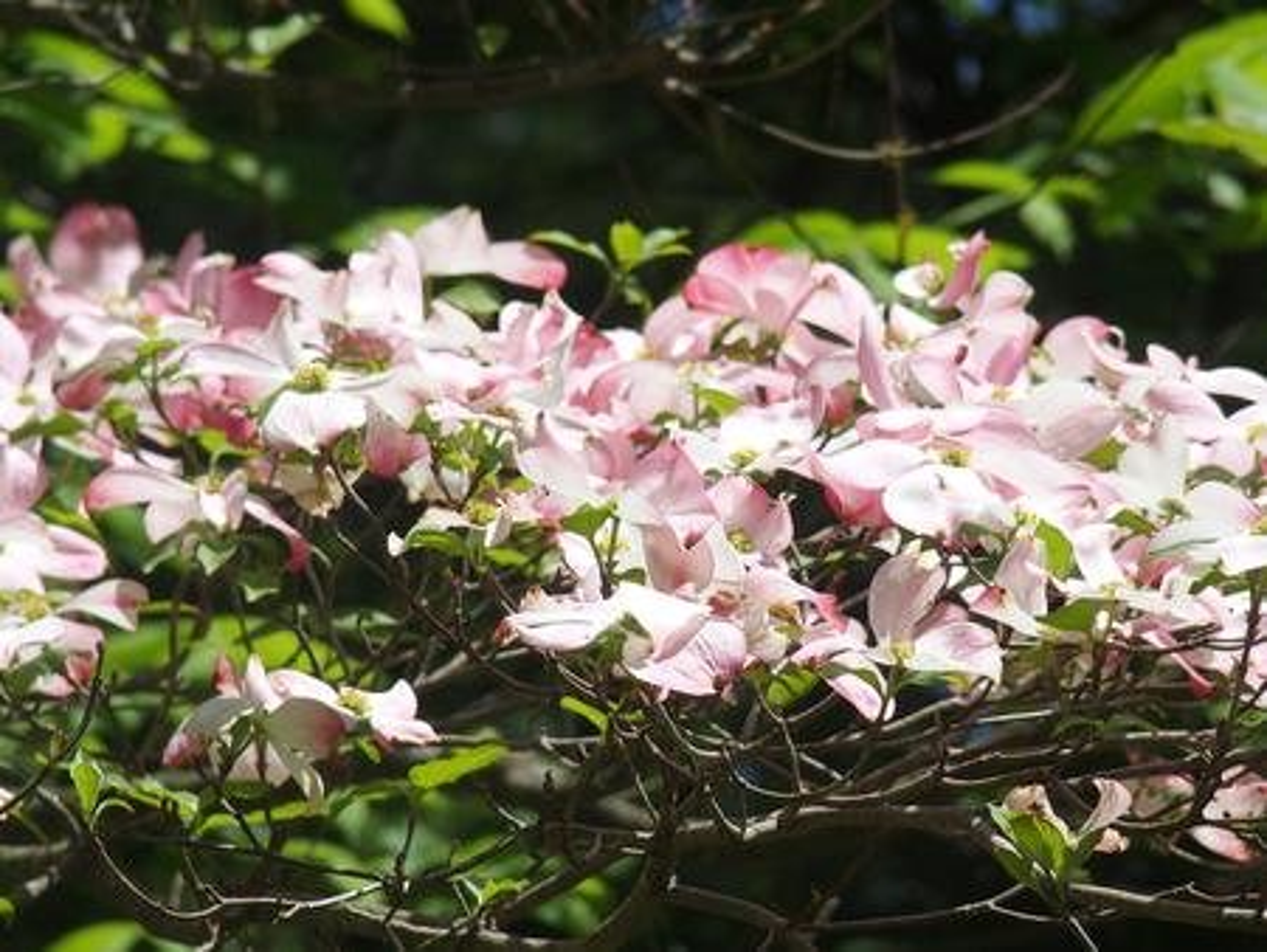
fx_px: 10986
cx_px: 634
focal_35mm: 300
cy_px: 476
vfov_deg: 5.0
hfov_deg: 6.6
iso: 100
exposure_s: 1/800
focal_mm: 64.3
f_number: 4.5
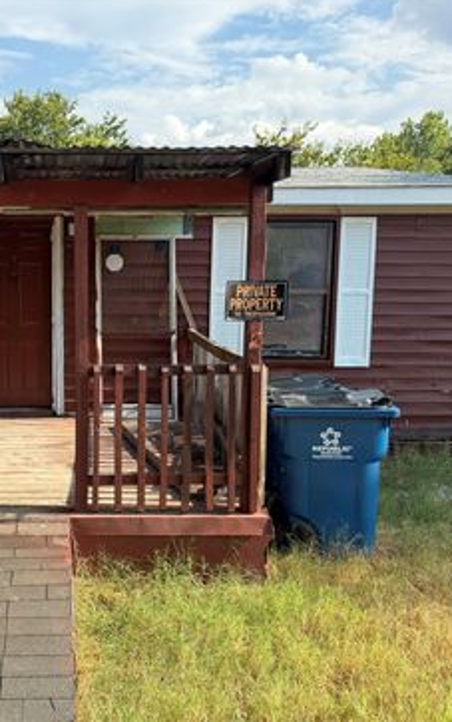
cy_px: 363
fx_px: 690
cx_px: 68
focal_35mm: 35
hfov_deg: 34.7
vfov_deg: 55.3
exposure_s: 1/2299
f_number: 1.78
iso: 80
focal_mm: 6.76
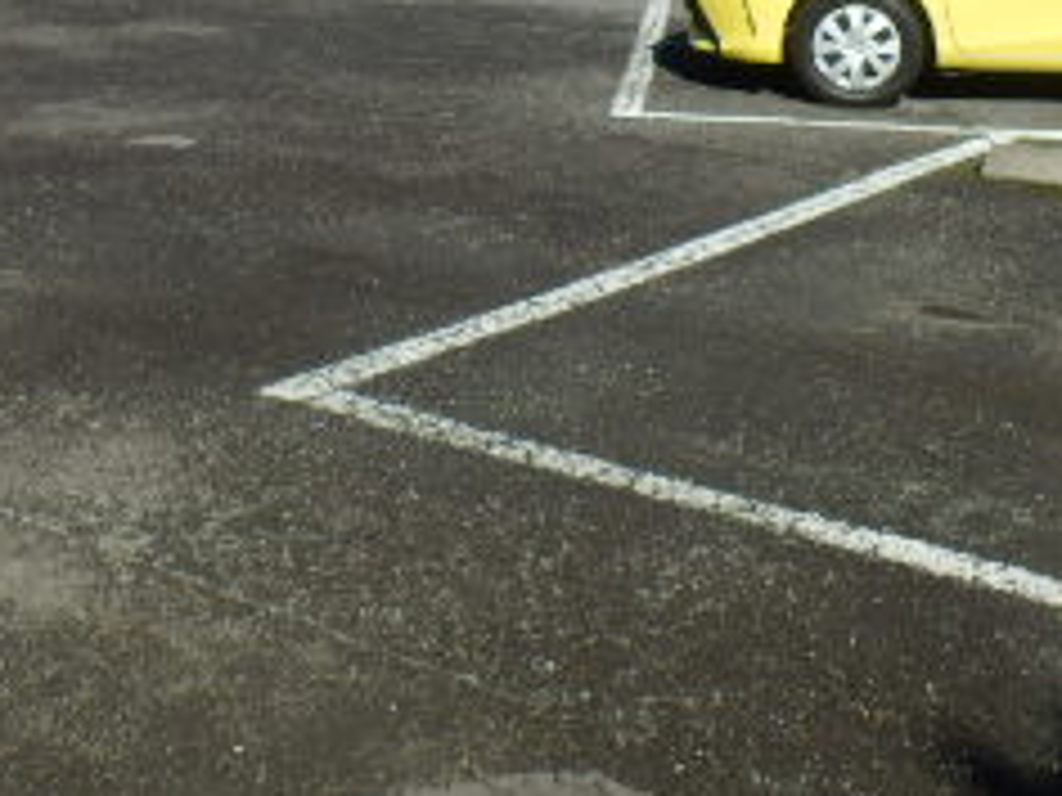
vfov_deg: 21.3
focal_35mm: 65
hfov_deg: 29.3
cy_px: -117
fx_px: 1994
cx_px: 238
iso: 80
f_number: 7.9
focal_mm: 4.2
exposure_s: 1/200
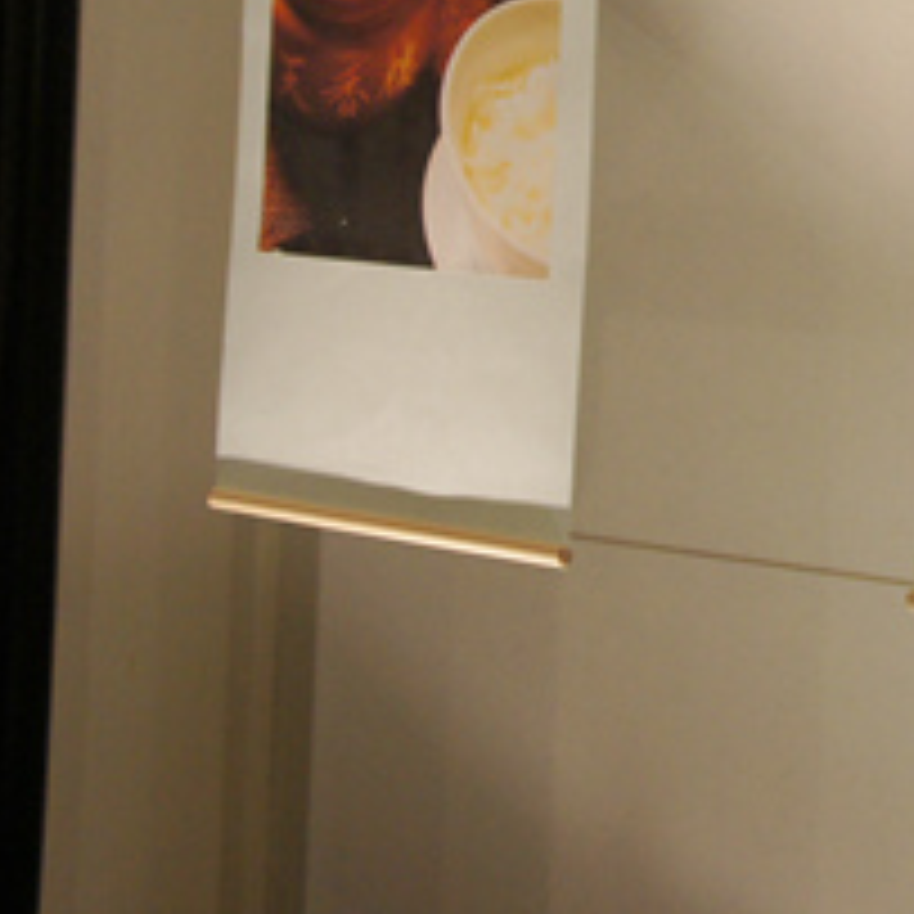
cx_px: 1346
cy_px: -20
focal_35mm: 98
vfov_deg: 17.3
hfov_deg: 16.3
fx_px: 2928
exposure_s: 1/40
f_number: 4
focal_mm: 24
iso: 500
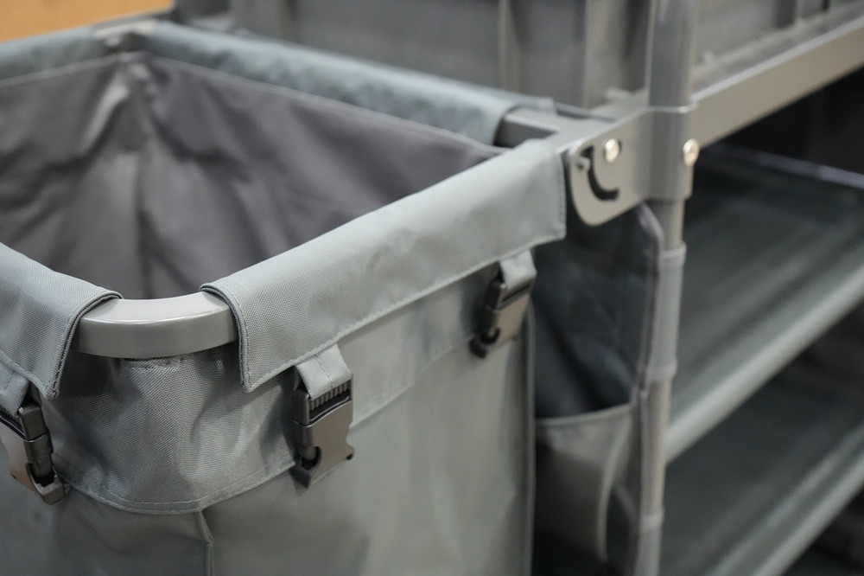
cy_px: 288
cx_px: 432
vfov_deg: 30.5
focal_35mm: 44
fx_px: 1056
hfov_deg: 44.5
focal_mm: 44
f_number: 4.5
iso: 10000
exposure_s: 1/160
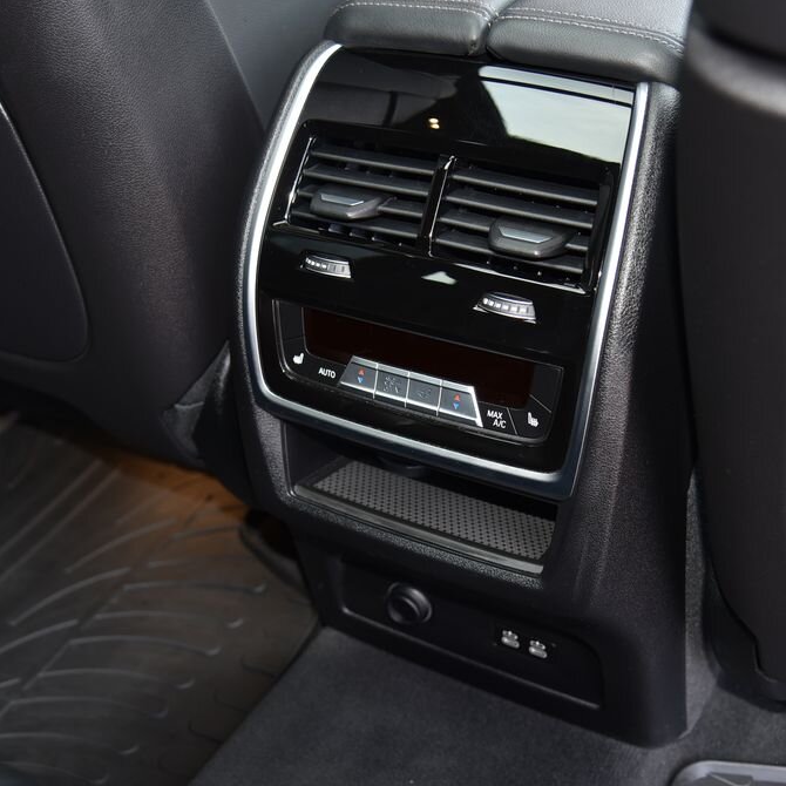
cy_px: 399
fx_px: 1336
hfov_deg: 32.8
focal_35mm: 52
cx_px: 355
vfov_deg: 32.8
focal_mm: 40
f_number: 4.5
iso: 500
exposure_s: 1/60
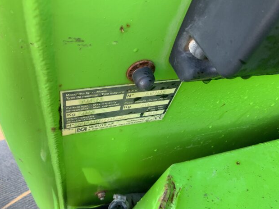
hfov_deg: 60.0
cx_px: 140
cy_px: 106
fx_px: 242
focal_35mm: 30
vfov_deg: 46.8
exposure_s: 1/110
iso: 64
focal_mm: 3
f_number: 1.8
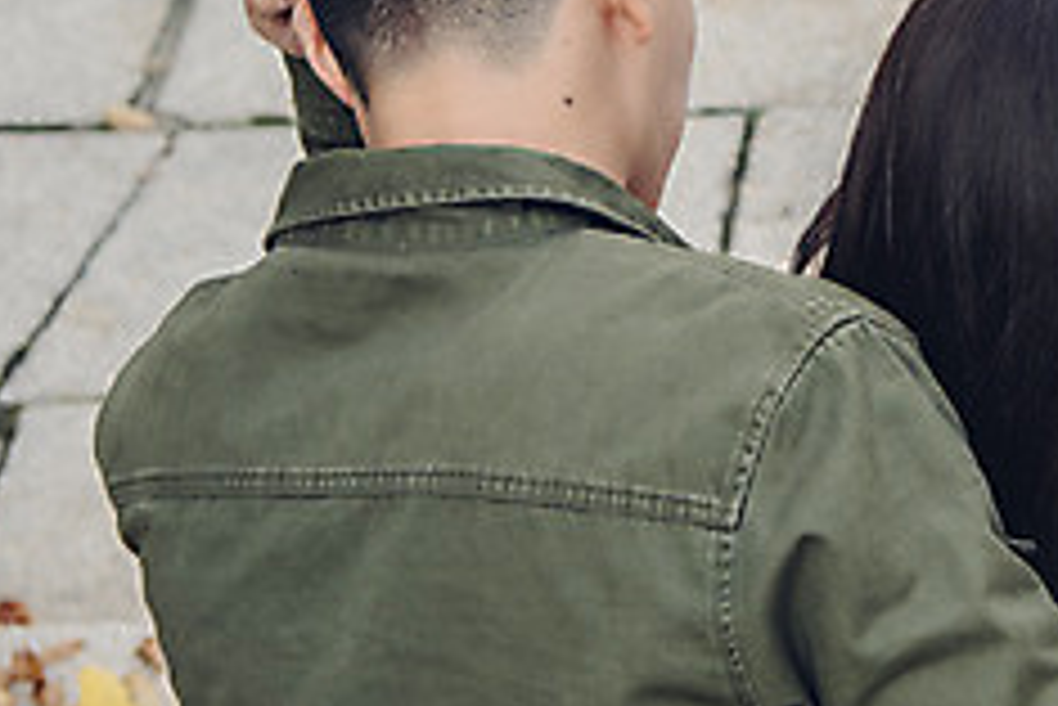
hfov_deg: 14.4
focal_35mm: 140
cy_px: 207
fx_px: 4117
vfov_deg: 9.8
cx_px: 1105
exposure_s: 1/320
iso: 250
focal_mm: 55
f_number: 4.5
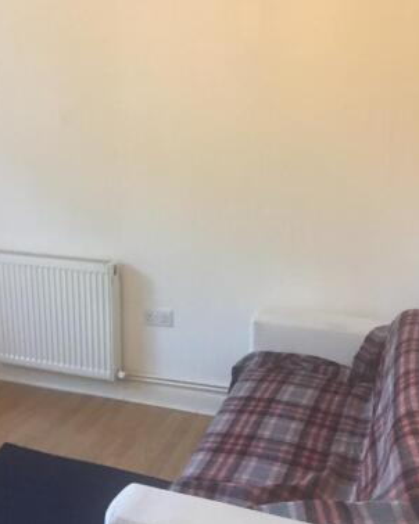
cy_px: 279
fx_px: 543
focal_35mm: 35
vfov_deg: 51.5
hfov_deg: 42.2
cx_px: 197
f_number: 2.2
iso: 160
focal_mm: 2.65
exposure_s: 1/33
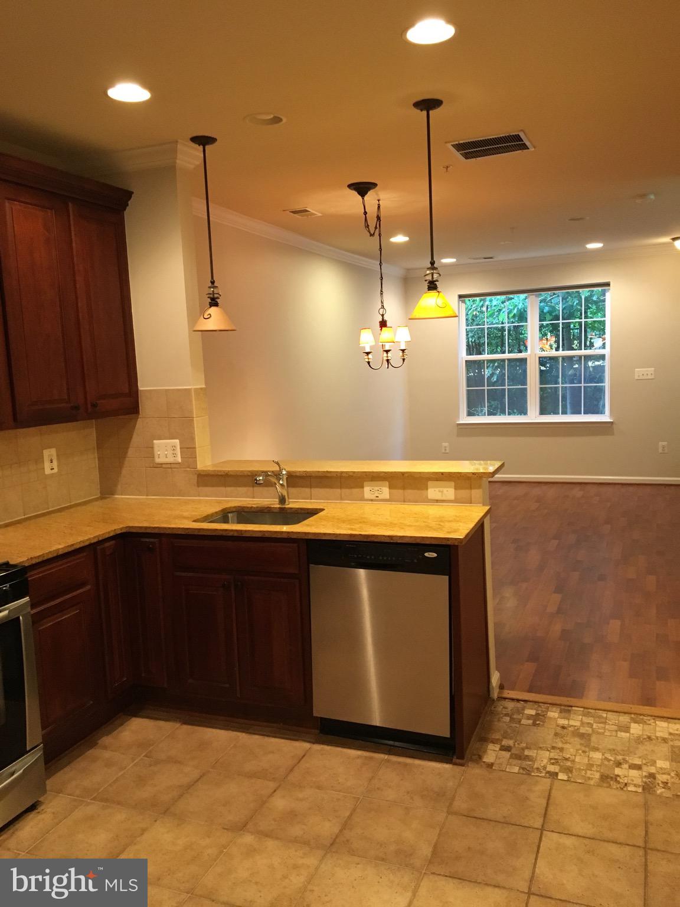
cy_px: 454
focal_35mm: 29
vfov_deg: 61.7
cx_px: 340
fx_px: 760
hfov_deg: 48.2
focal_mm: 4.15
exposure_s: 1/30
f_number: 2.2
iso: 200
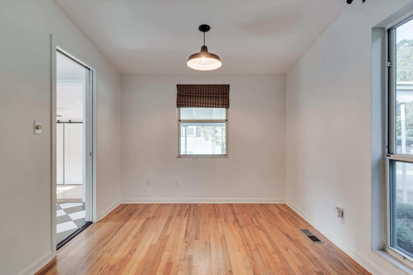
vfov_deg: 67.4
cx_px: 206
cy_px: 138
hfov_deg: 90.0
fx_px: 206
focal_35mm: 18
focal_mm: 18
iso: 100
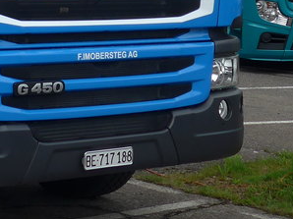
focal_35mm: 125
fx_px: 1057
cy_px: -105
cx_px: -102
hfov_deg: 15.0
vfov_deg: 11.4
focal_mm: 6.5
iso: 80
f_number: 2.8
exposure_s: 1/640
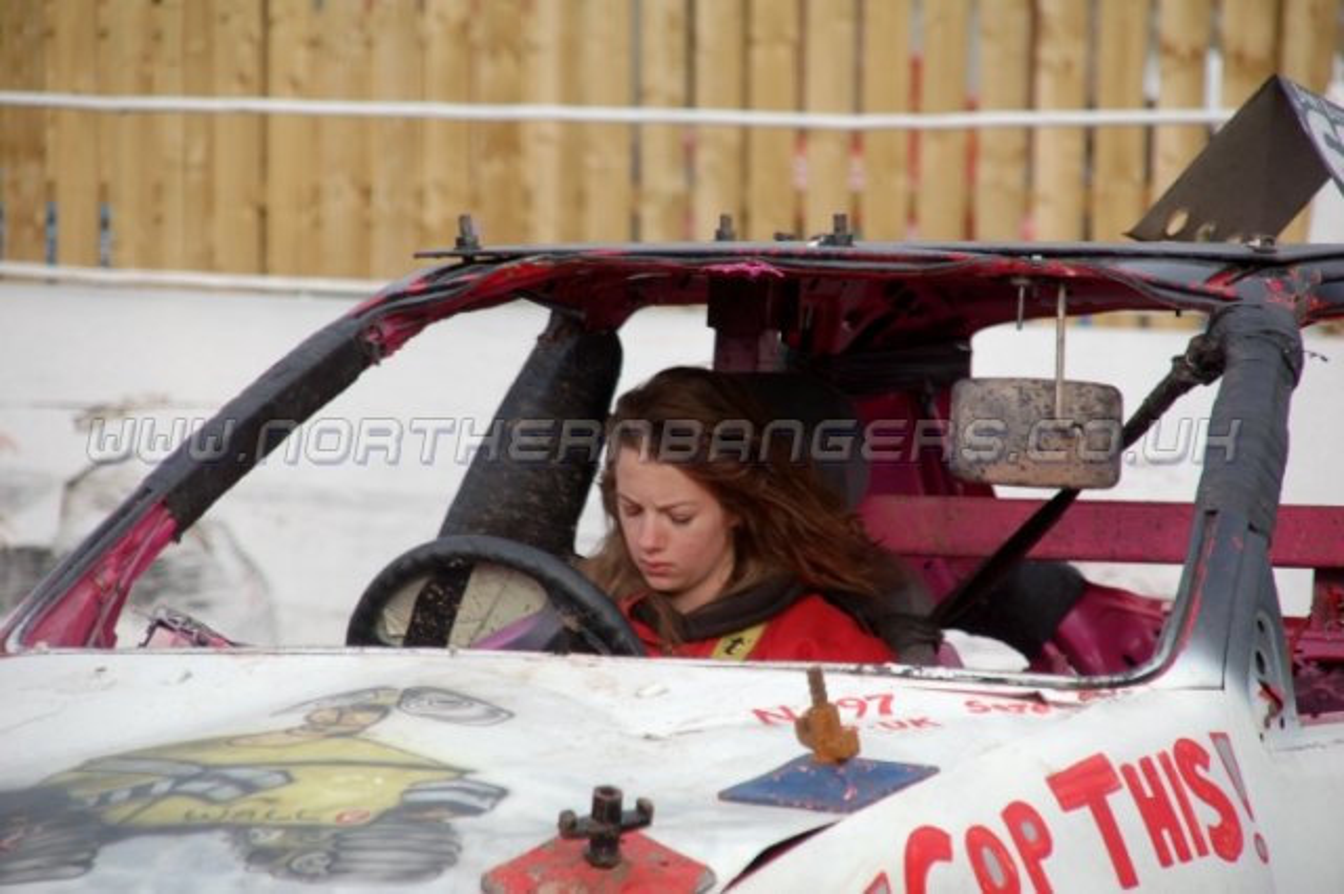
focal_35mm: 262
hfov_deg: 7.8
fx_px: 9795
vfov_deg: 5.2
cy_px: 447
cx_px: 672
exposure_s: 1/400
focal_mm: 175
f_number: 6
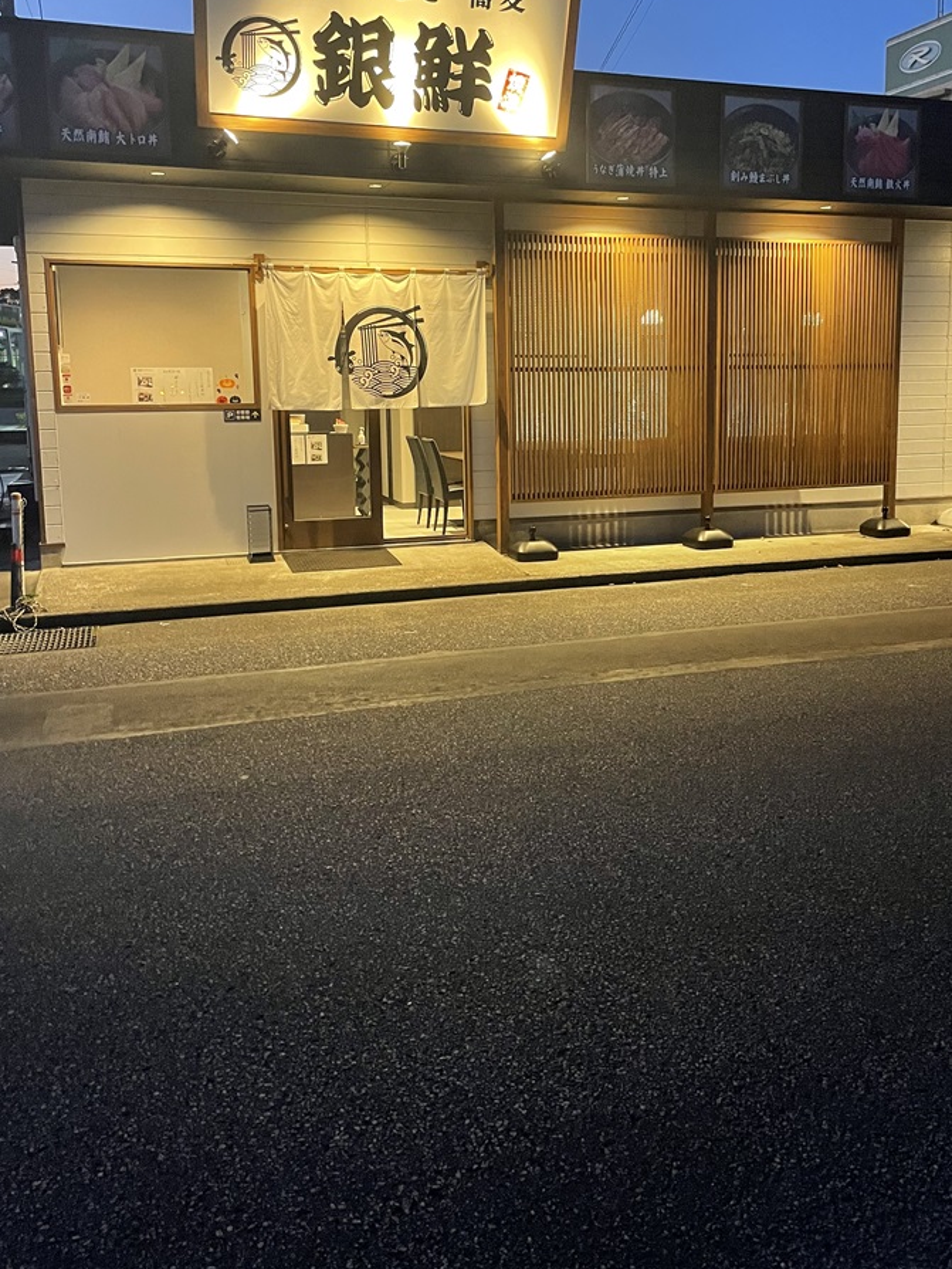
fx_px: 1136
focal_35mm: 31
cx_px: 533
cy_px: 531
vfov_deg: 58.0
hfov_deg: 45.4
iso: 500
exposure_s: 1/55
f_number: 1.6
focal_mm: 4.2
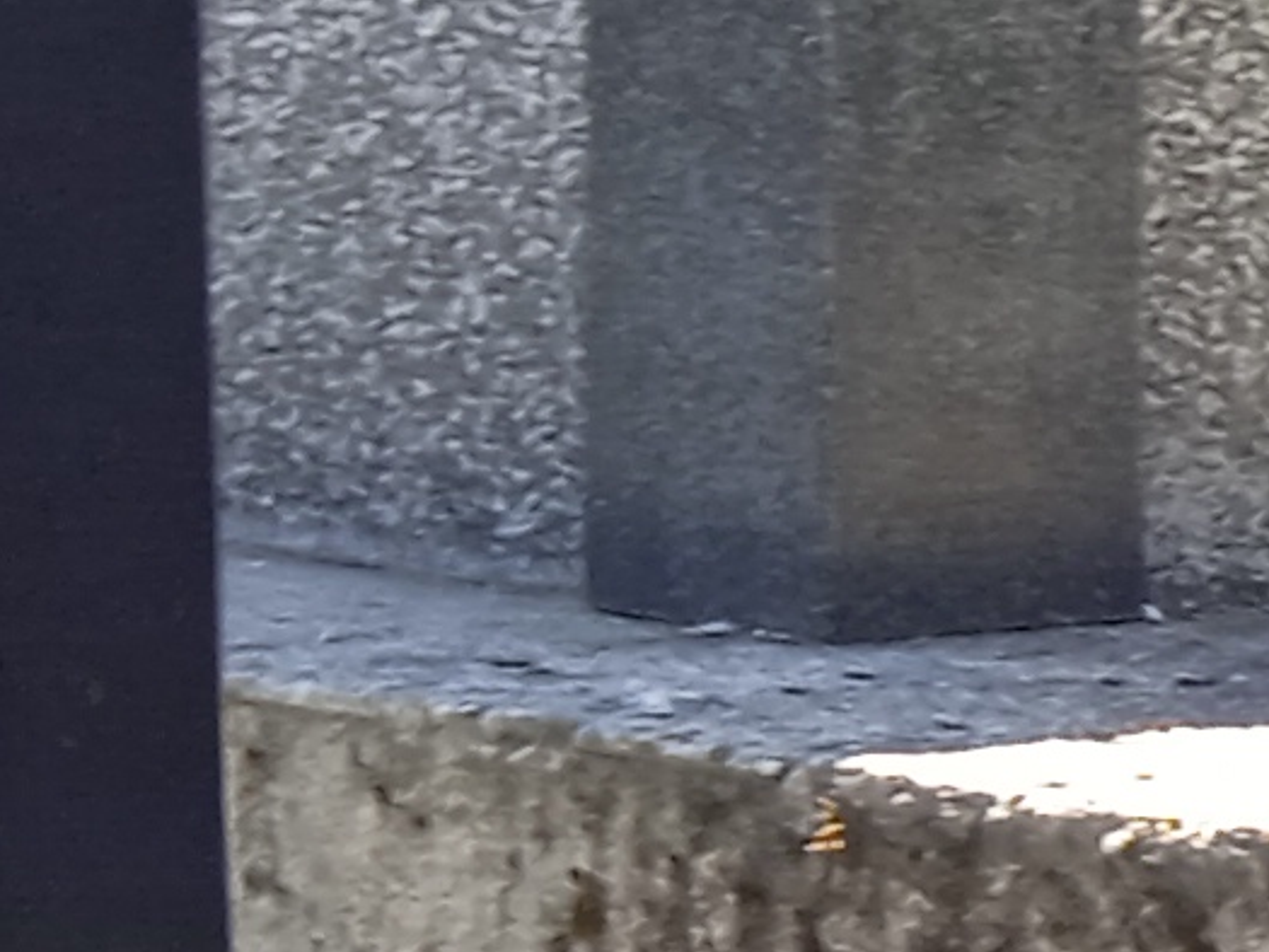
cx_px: 4638
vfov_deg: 6.7
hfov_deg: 7.2
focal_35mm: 222
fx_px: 8140
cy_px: 1010
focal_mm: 3.43
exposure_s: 1/104
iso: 111
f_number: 2.2
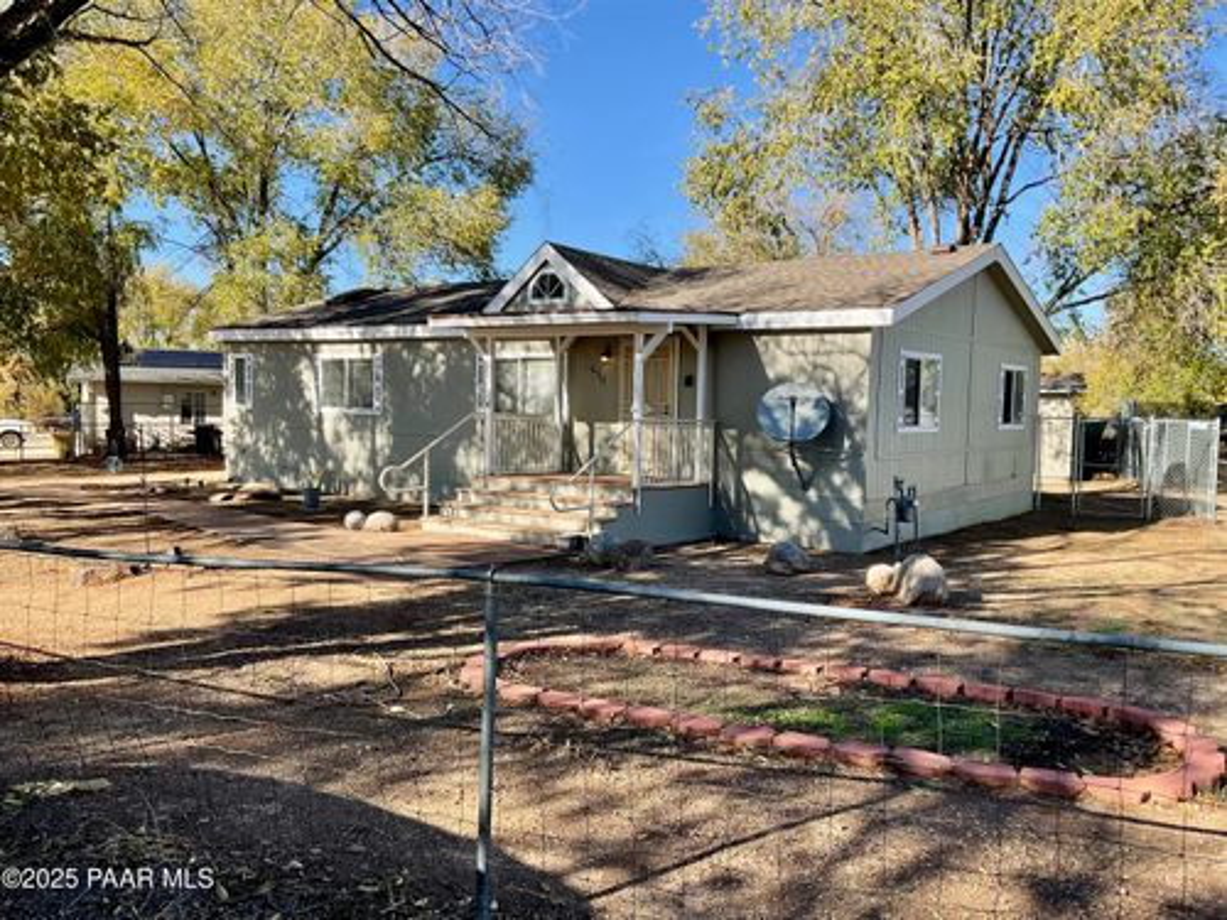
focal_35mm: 29
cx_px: 614
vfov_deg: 48.2
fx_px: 1028
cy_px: 460
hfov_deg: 61.7
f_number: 1.8
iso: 16
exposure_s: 1/898
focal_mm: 3
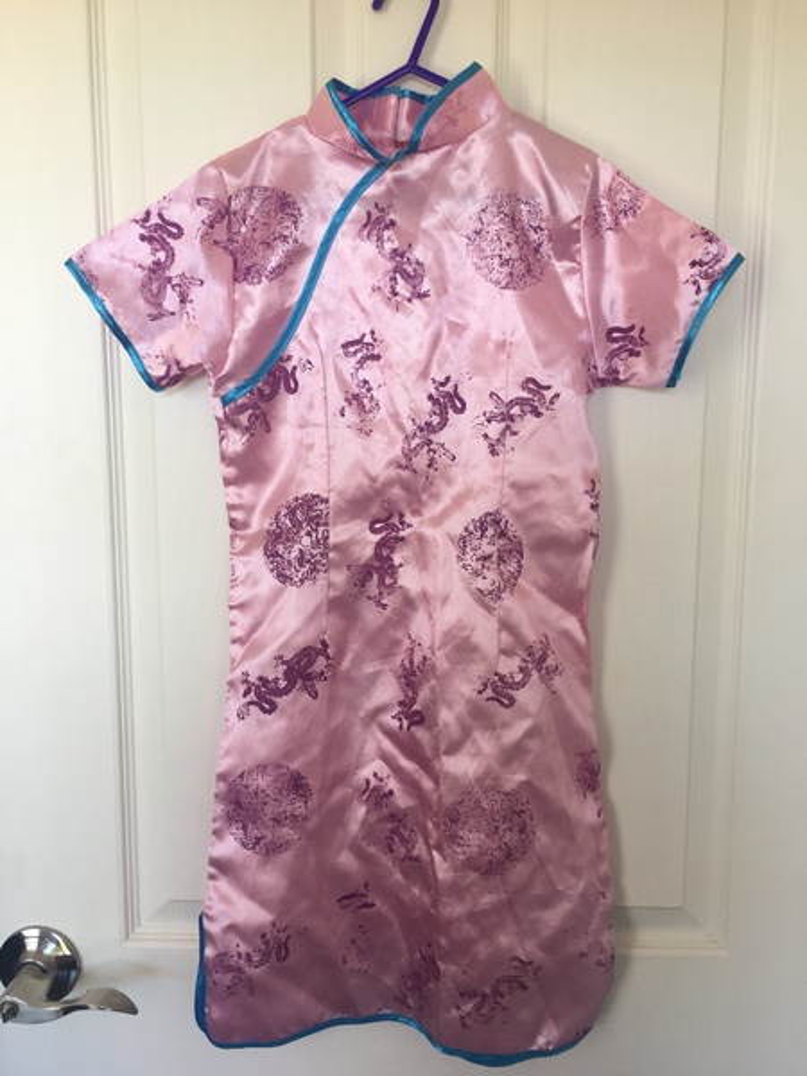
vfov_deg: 61.7
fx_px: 901
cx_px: 404
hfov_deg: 48.2
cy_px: 538
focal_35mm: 29
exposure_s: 1/50
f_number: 2.2
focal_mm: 4.15
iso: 32
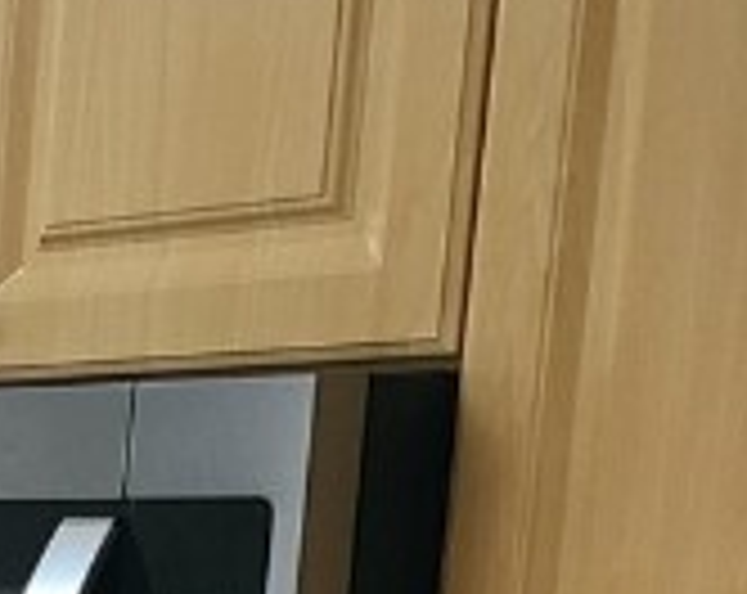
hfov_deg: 9.8
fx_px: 3463
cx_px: -1404
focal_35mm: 157
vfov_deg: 9.3
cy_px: 1120
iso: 100
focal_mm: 5.4
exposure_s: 1/60
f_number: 1.8
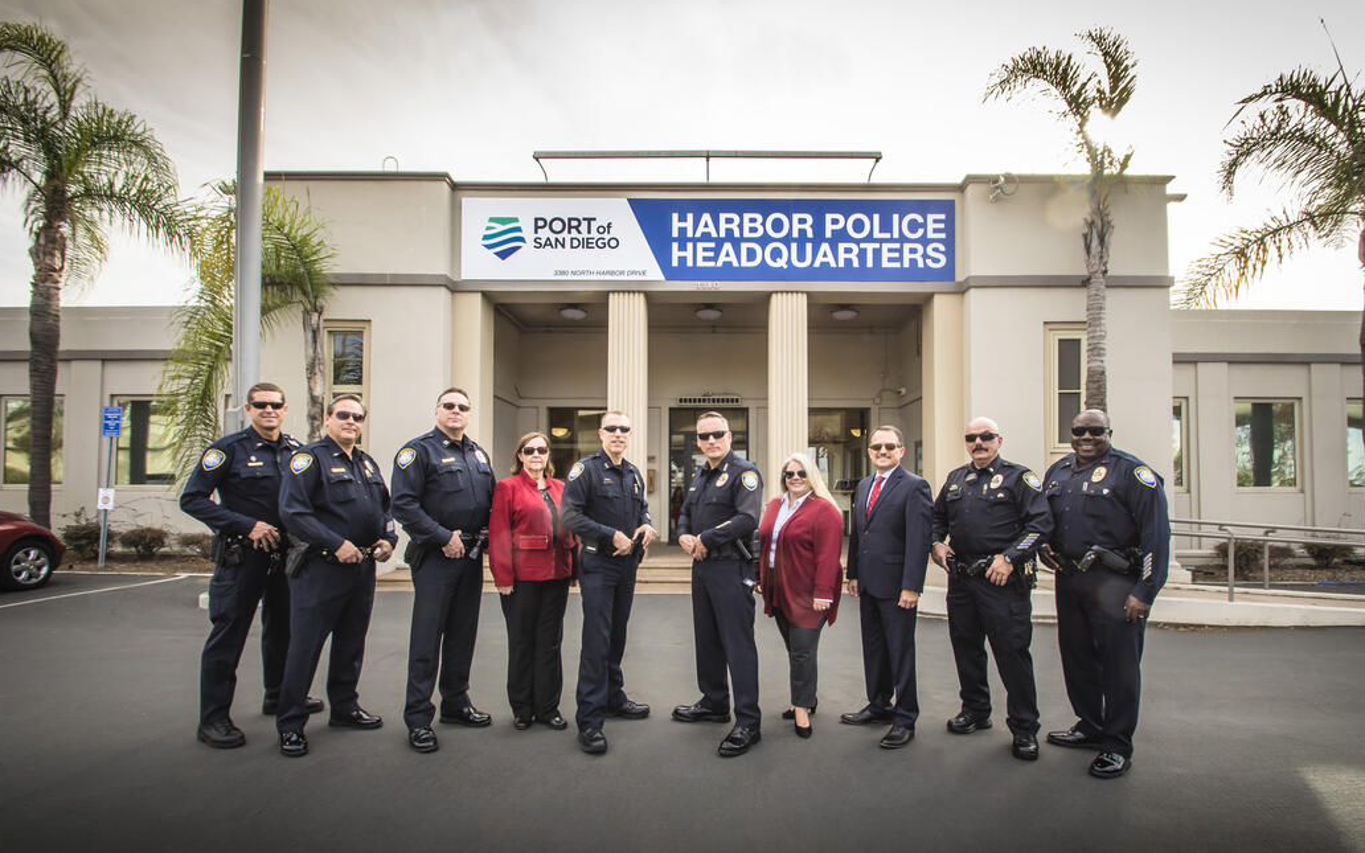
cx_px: 706
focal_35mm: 16
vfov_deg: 71.2
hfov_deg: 97.8
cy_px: 448
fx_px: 595
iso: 250
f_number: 13
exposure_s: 1/80
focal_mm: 10
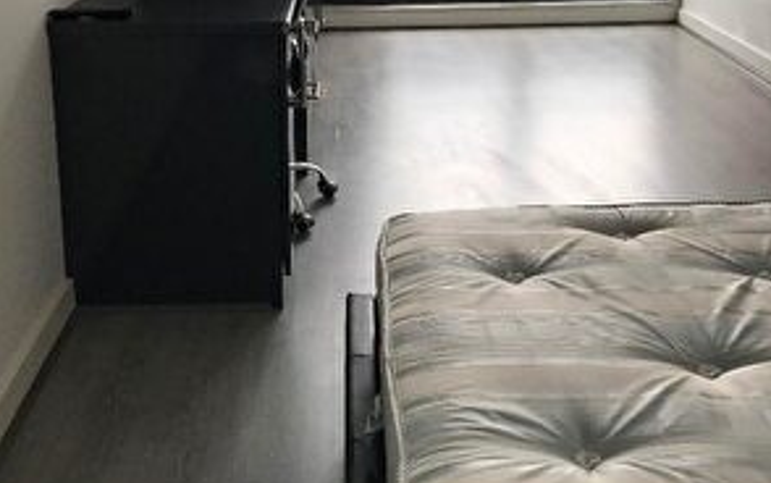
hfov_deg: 38.1
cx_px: 346
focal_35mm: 53
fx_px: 1114
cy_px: 117
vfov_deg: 24.2
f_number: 1.8
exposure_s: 1/100
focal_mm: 3.99
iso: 25
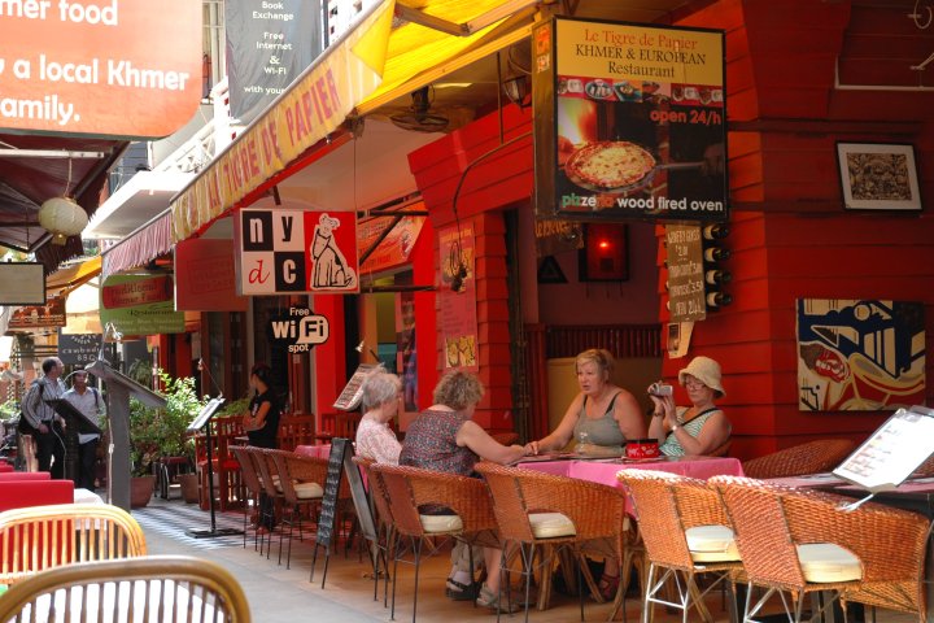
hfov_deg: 33.4
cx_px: 467
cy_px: 312
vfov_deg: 22.6
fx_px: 1557
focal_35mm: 60
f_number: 4.5
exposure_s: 1/60
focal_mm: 40
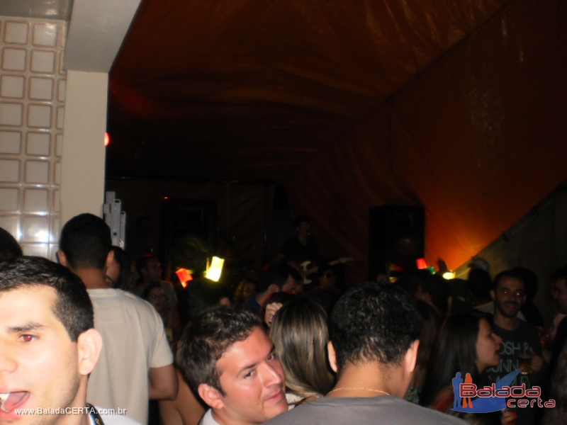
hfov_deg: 51.4
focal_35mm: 36
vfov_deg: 39.7
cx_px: 284
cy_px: 212
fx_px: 590
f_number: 3.1
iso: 160
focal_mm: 6.3
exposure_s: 1/30
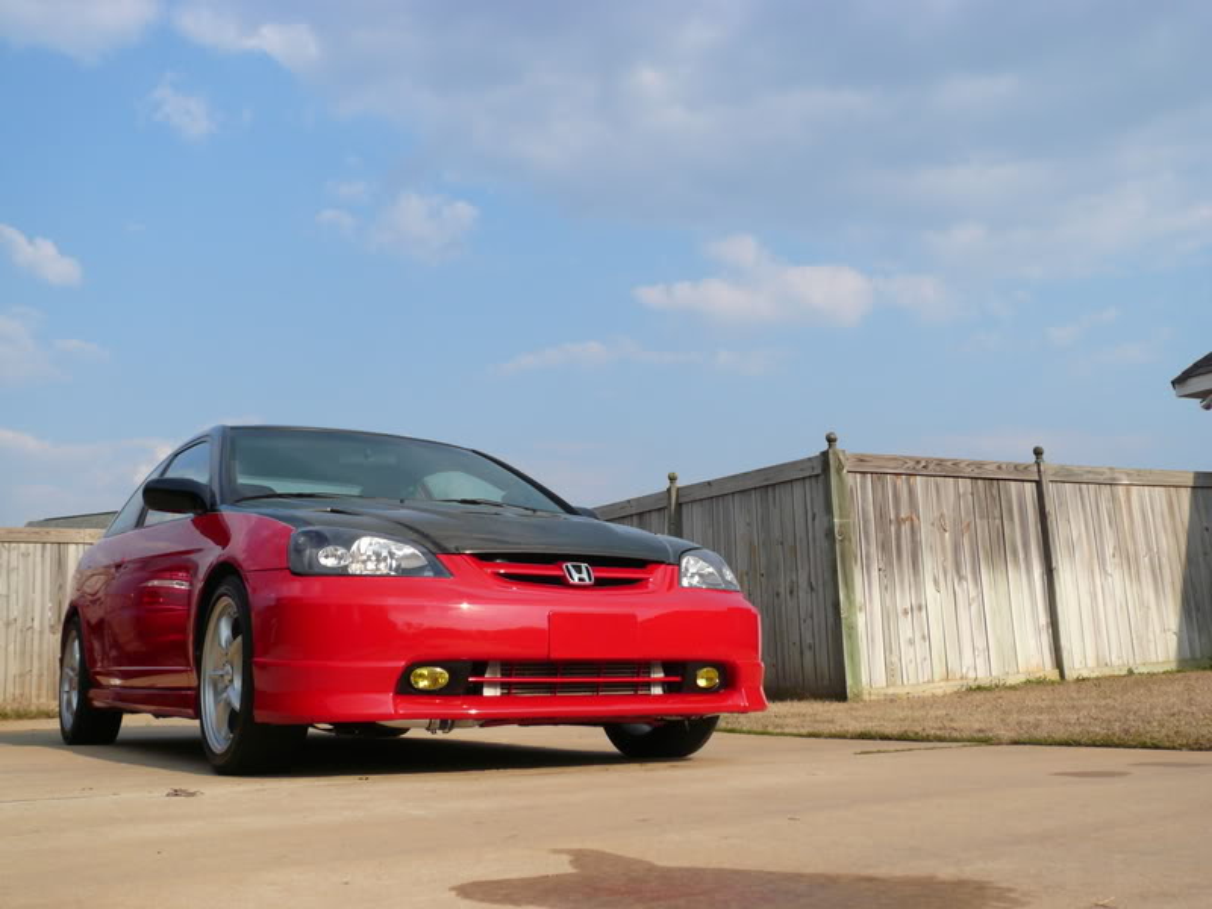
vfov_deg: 38.7
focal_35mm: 37
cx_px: 606
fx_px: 1295
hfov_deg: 50.1
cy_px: 454
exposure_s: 1/160
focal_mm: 6.1
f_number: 9
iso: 100
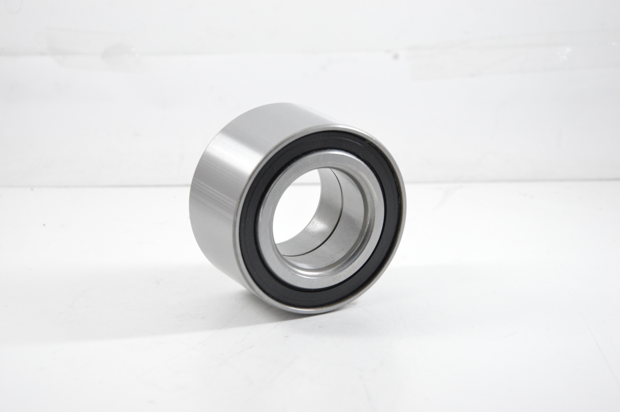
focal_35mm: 105
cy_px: 206
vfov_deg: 13.0
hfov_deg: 19.5
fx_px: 1807
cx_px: 310
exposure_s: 1/100
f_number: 7.1
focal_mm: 70
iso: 3200
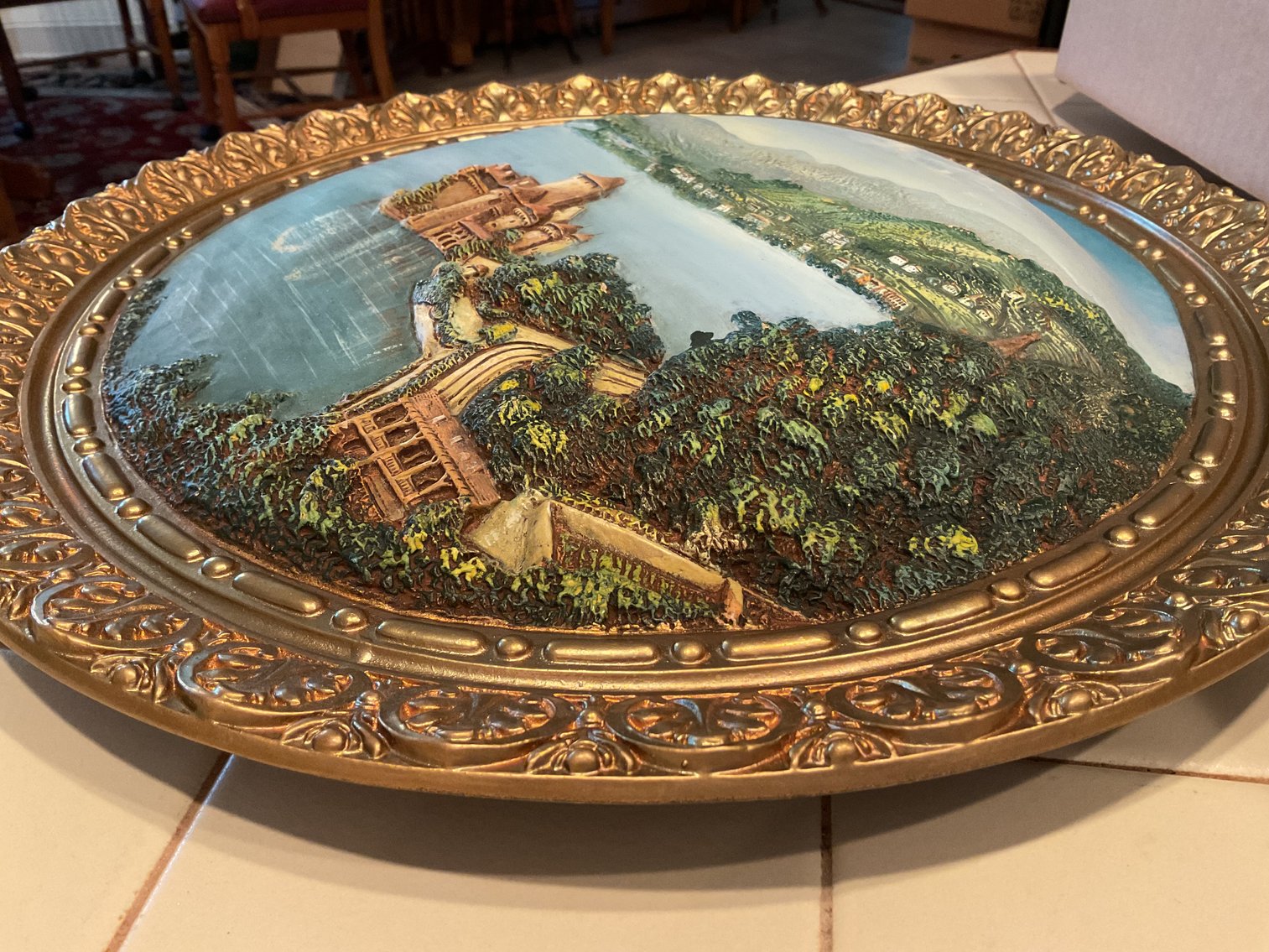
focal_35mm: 29
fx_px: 1063
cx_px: 634
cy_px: 476
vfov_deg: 48.2
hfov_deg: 61.7
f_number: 1.8
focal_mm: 3
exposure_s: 1/40
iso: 250
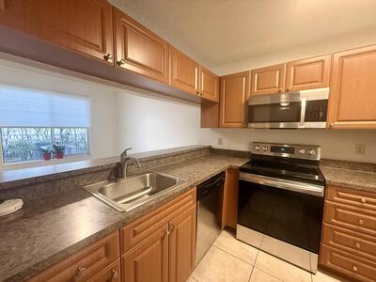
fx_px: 152
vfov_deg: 85.7
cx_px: 188
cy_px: 141
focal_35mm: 14
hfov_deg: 102.1
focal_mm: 2.22
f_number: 2.2
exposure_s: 1/60
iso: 320
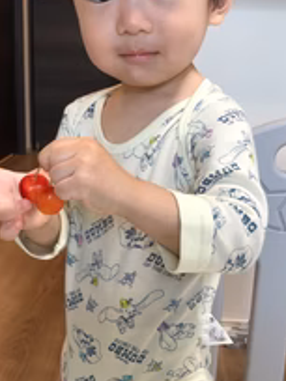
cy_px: 260
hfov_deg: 26.5
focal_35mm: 55
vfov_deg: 34.6
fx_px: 606
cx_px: 131
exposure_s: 1/25
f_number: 1.8
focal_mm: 3.99
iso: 32
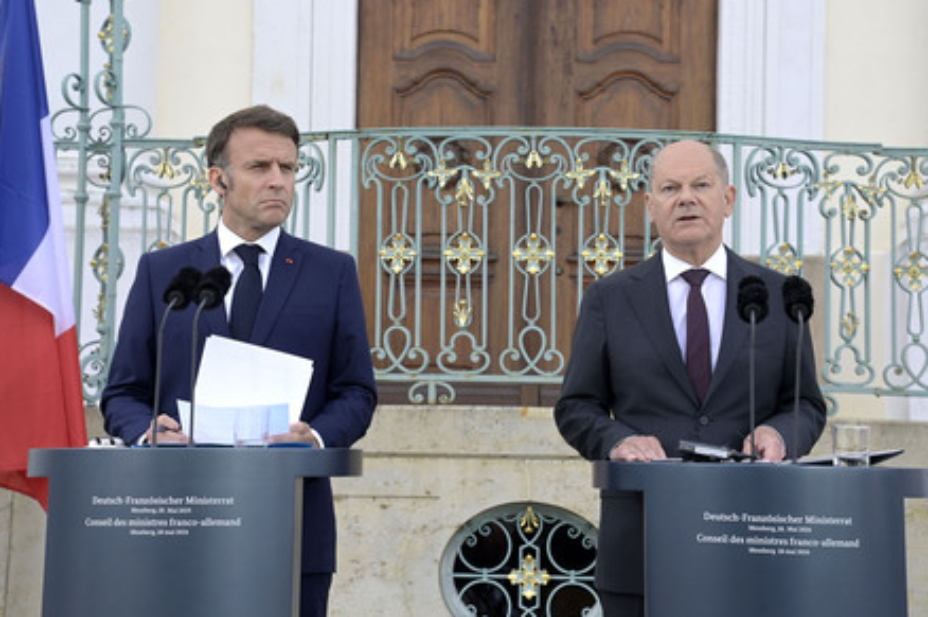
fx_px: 1751
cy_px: 303
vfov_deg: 20.0
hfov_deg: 29.7
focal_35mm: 68
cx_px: 467
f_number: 6.3
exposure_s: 1/800
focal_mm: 66
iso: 1000
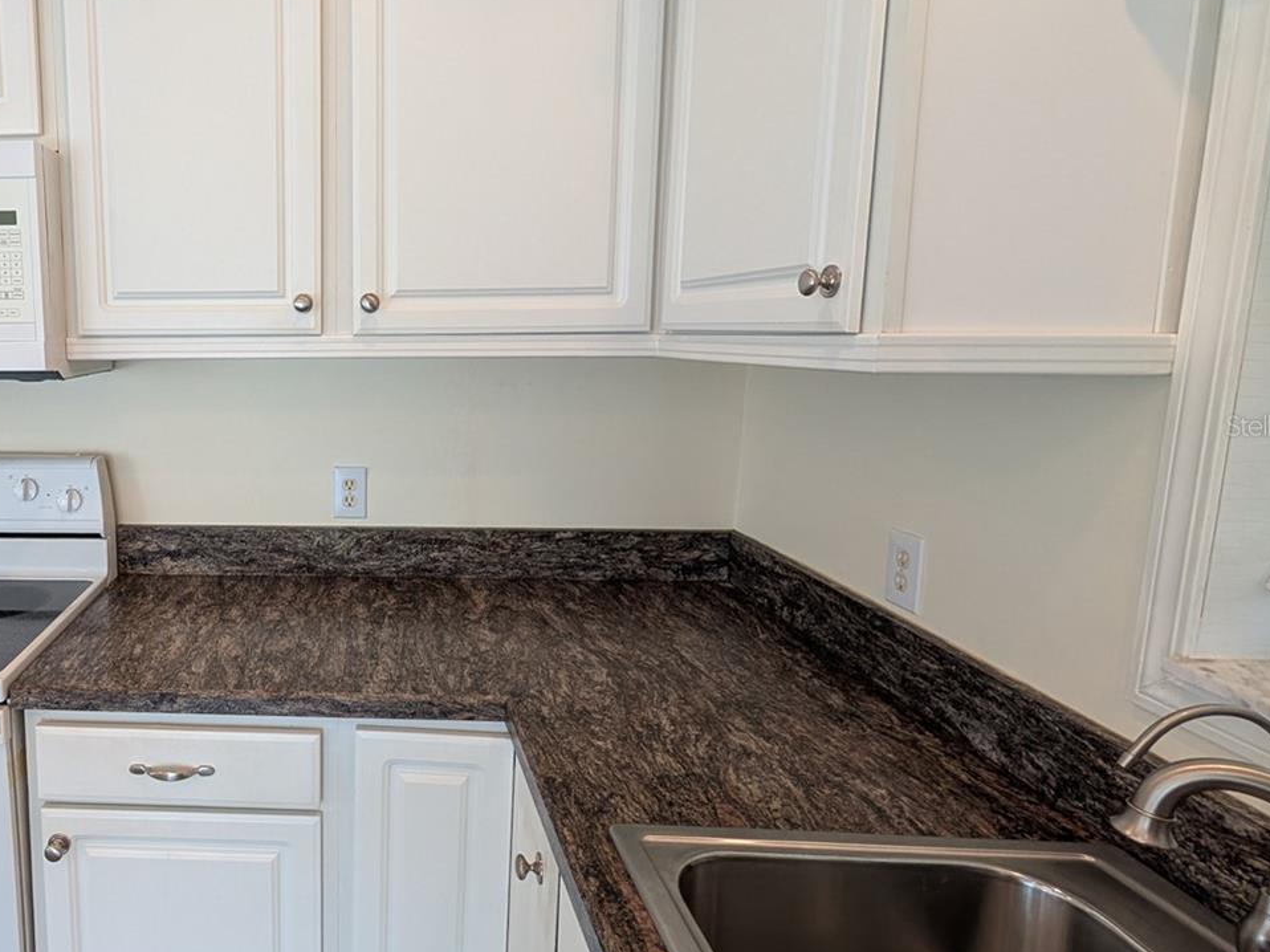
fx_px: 734
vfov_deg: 65.8
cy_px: 426
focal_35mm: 20
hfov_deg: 74.9
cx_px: 294
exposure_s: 1/120
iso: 113
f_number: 1.7
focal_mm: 2.02
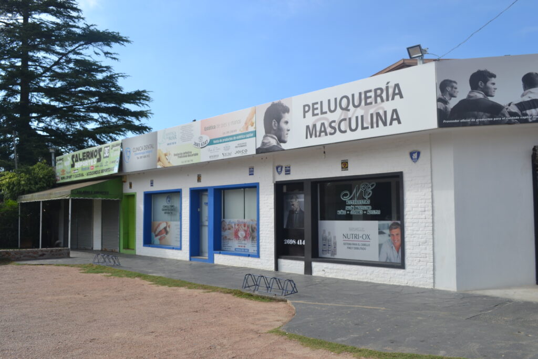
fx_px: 493
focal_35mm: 33
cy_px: 180
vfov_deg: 40.0
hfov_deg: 57.2
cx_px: 269
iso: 100
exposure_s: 1/250
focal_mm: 22
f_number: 8
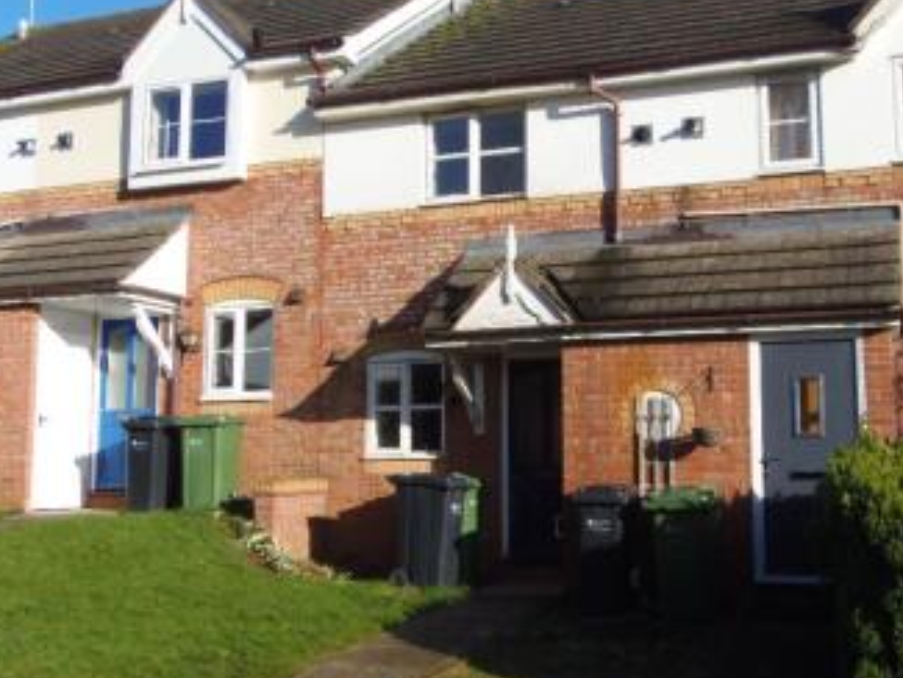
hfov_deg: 47.7
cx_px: 524
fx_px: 1018
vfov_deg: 36.8
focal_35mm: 39
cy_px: 315
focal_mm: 5.5
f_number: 3.2
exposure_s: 1/640
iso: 64
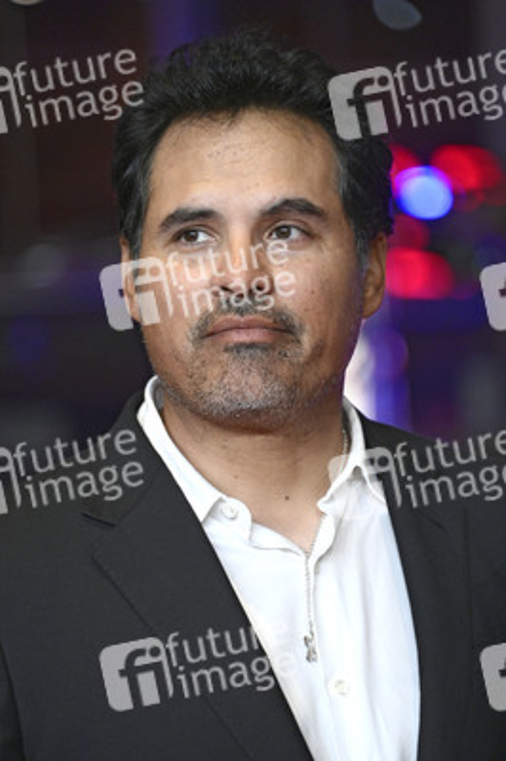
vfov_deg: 6.9
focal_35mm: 300
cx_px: 253
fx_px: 6335
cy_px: 380
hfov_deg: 4.6
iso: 5000
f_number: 5.6
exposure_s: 1/250
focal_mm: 300
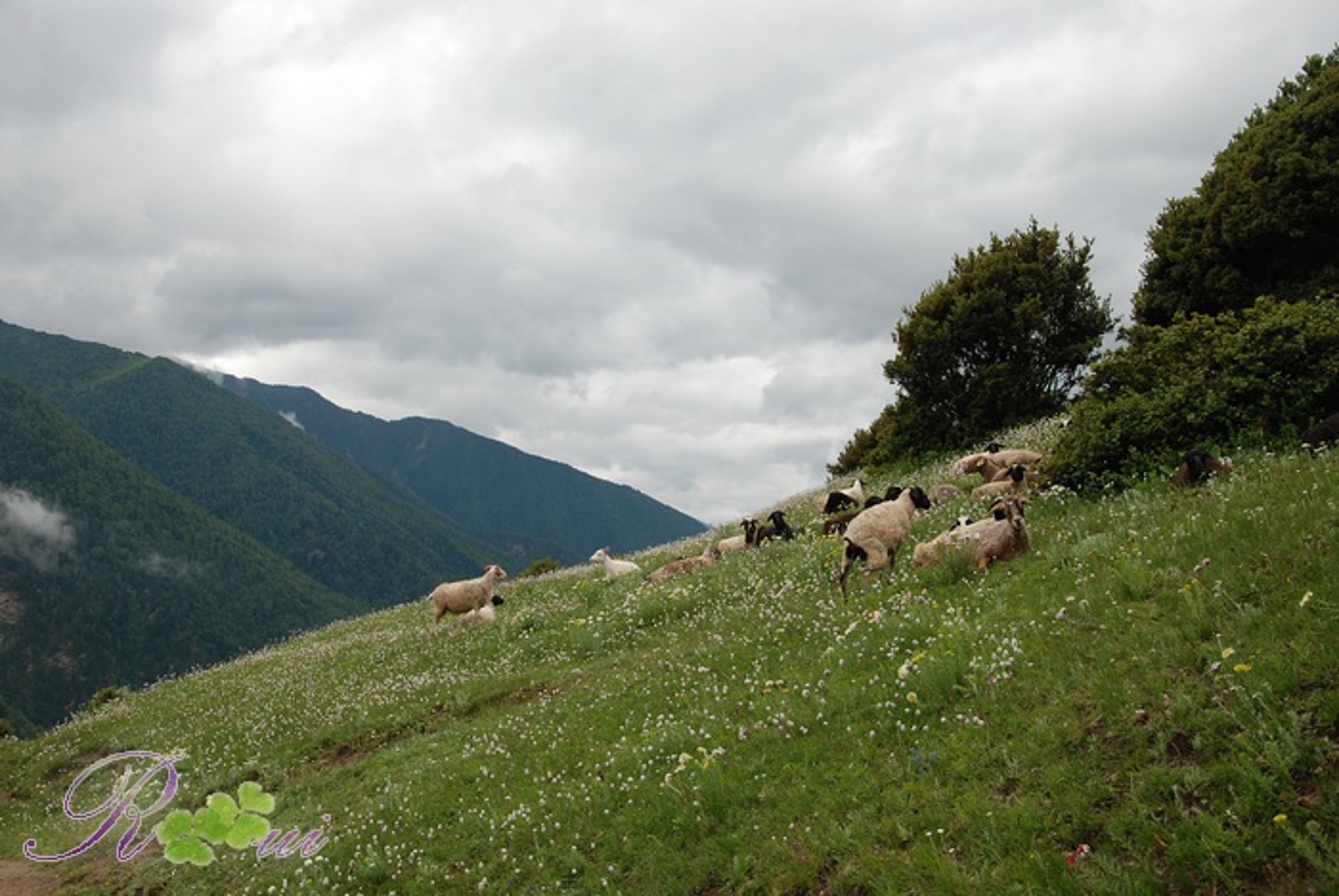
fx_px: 1397
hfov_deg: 51.2
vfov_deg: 35.6
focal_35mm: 38
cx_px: 670
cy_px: 448
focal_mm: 25
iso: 400
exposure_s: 1/250
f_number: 8
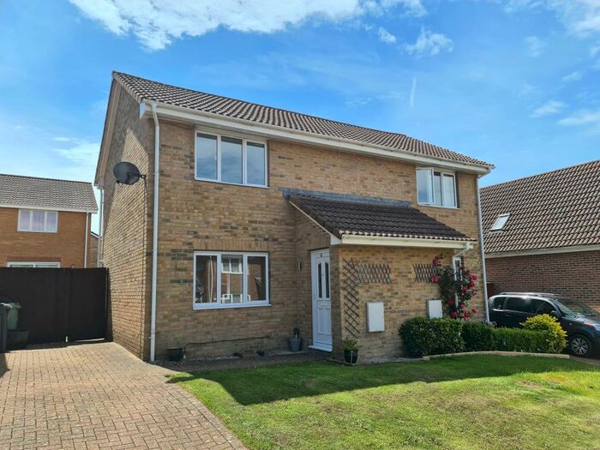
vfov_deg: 54.9
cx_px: 300
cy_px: 225
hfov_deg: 69.4
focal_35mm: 25
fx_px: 433
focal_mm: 7
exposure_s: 1/750
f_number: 1.8
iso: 50
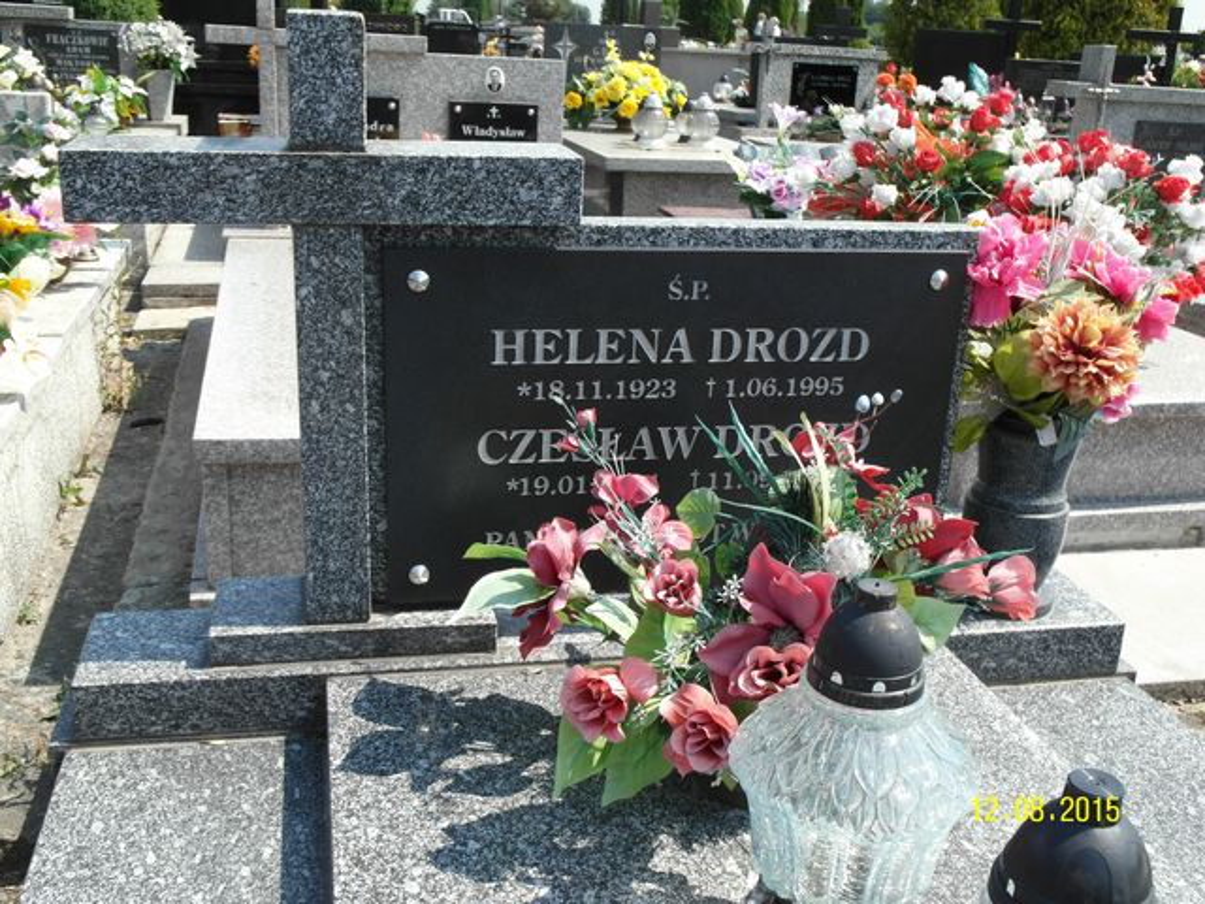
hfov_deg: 51.4
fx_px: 1253
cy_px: 452
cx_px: 602
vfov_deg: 39.7
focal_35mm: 36
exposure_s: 1/350
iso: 80
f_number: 4.2
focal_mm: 7.8
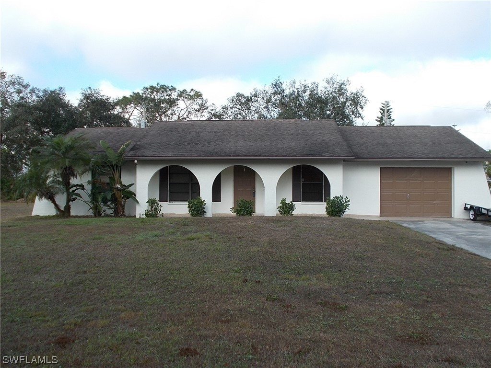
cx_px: 246
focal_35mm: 34
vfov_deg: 41.8
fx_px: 482
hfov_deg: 54.0
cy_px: 184
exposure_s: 1/400
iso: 80
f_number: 3.6
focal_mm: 6
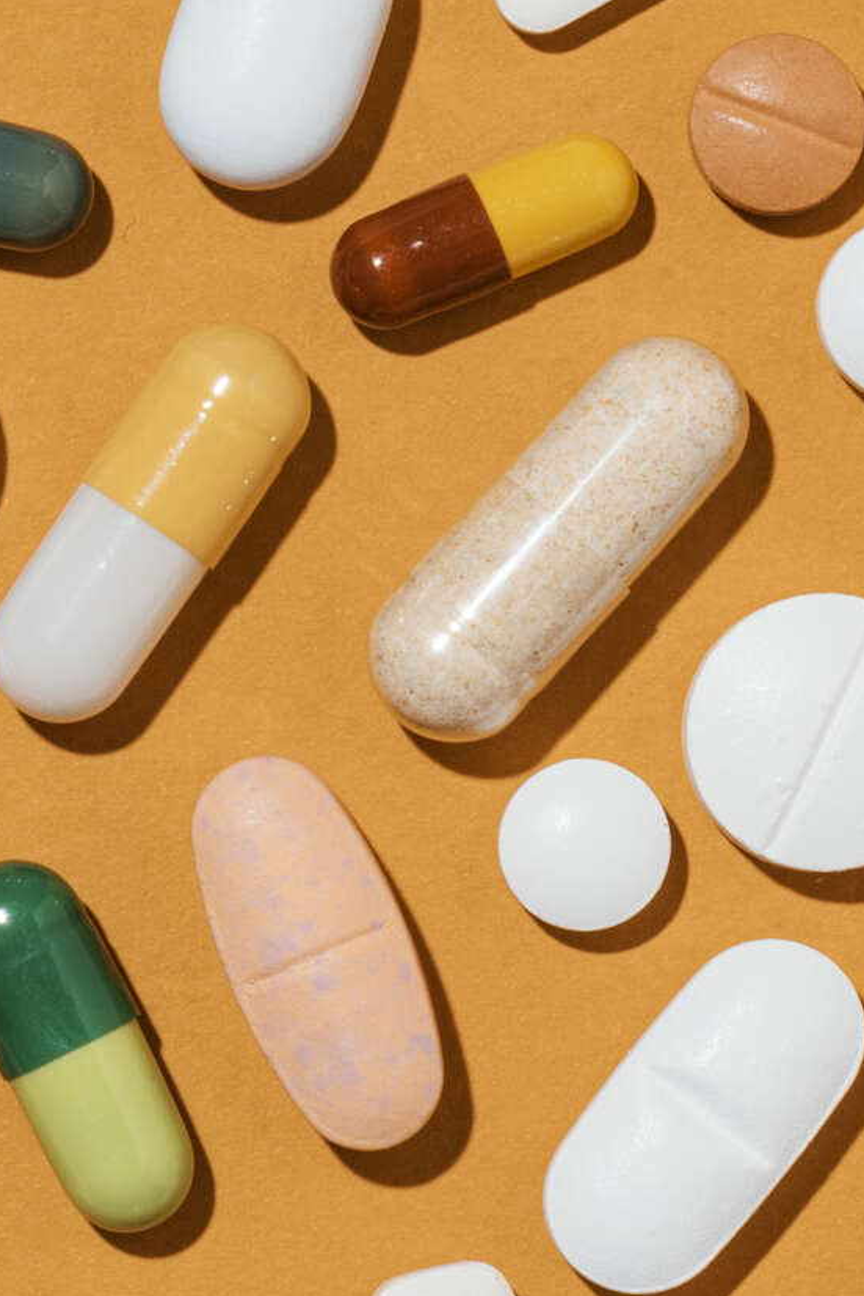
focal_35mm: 327
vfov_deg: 6.3
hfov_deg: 4.2
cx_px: -21
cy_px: 631
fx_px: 11766
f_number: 22
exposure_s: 1/100
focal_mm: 90
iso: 100
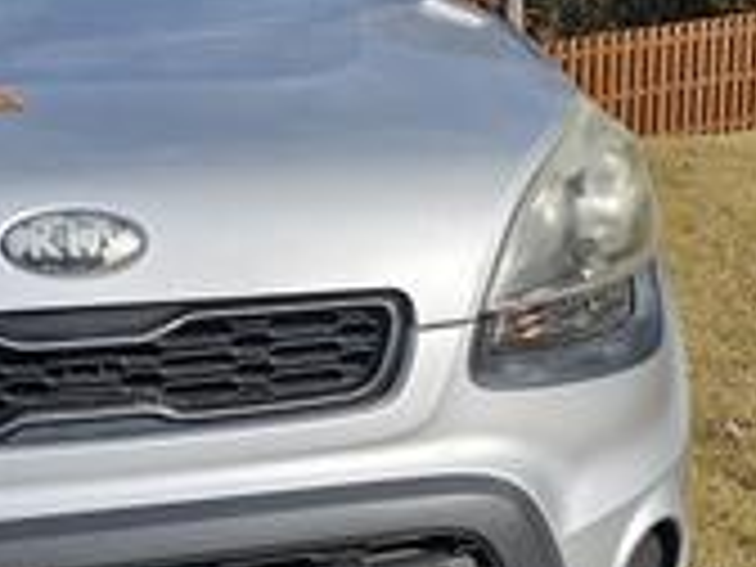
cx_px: 400
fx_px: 1507
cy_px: 477
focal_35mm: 69
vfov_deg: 21.0
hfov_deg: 28.2
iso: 12
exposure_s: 1/1681
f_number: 1.7
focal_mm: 6.3
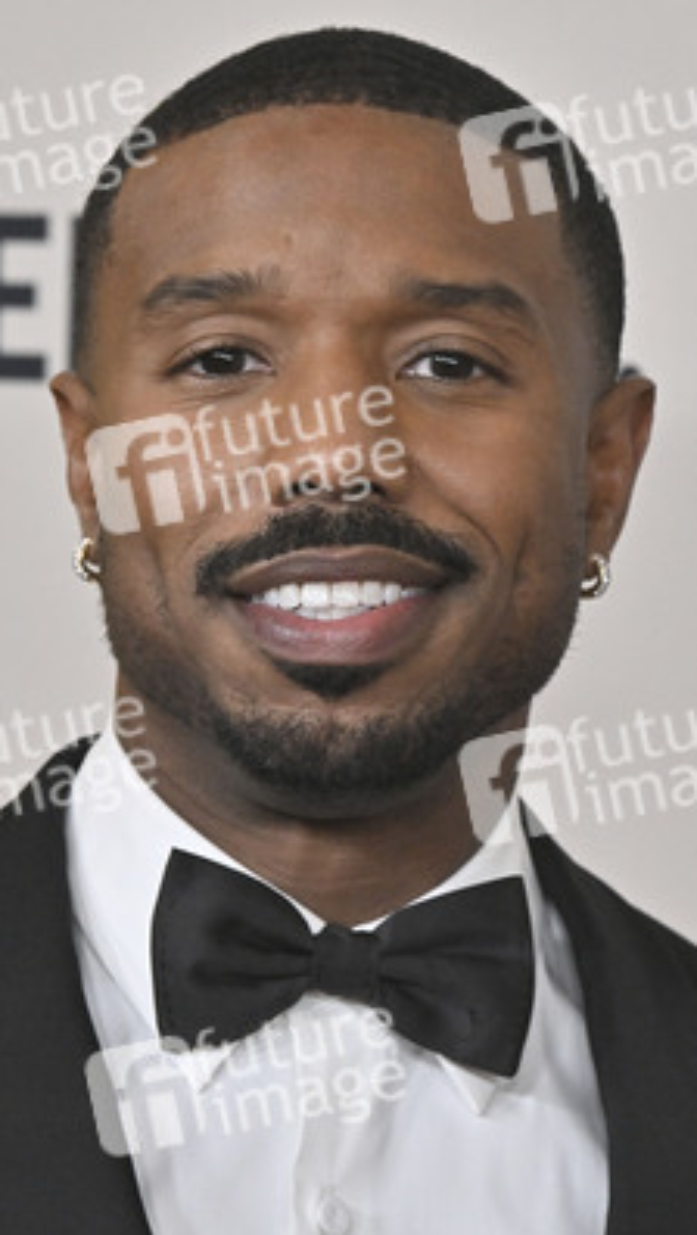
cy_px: 616
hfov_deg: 5.1
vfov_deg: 9.1
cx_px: 336
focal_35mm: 237
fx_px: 7769
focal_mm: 150
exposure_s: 1/320
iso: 2000
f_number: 5.6
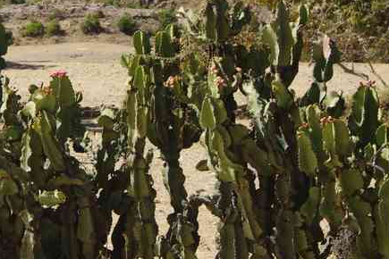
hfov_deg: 10.2
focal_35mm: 200
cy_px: -22
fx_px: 2161
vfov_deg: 6.8
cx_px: 1
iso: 200
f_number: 10
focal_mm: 57.5
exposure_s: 1/100
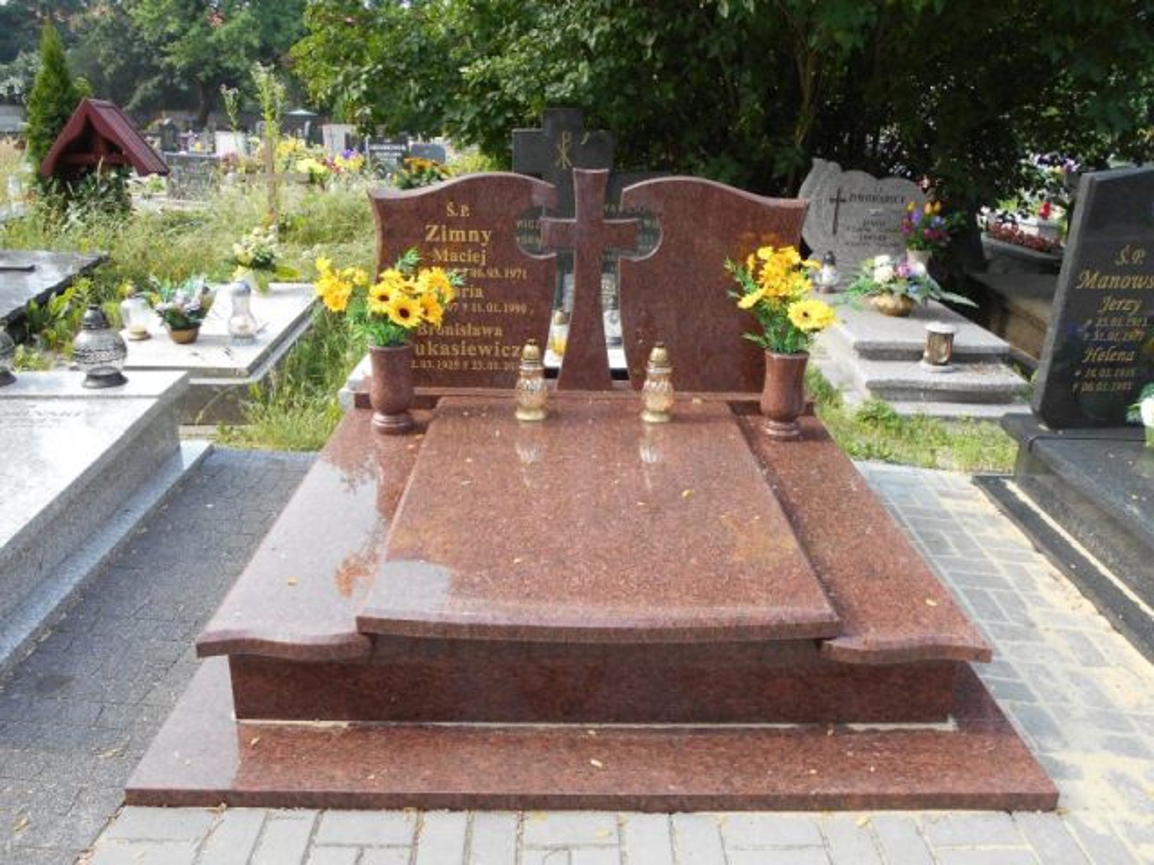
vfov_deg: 46.8
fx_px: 1000
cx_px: 577
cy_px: 432
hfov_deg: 60.0
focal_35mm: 30
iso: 80
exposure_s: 1/160
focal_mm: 5.1
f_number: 3.4
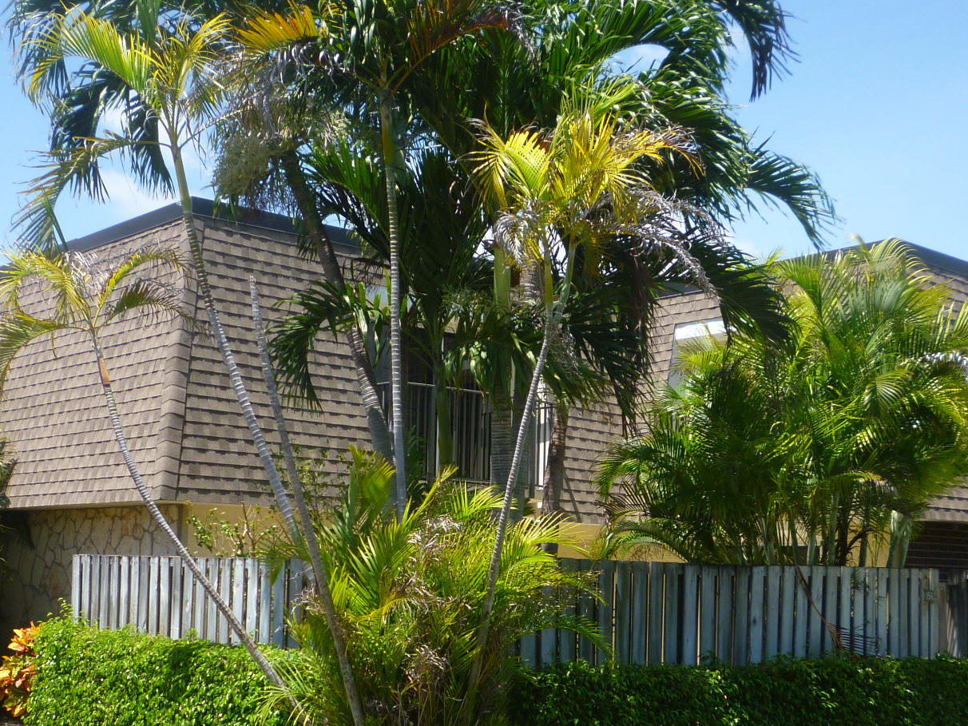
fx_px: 1370
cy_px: 482
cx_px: 499
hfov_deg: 38.9
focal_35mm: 49
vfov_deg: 29.5
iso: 80
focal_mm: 5.2
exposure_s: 1/500
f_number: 3.5
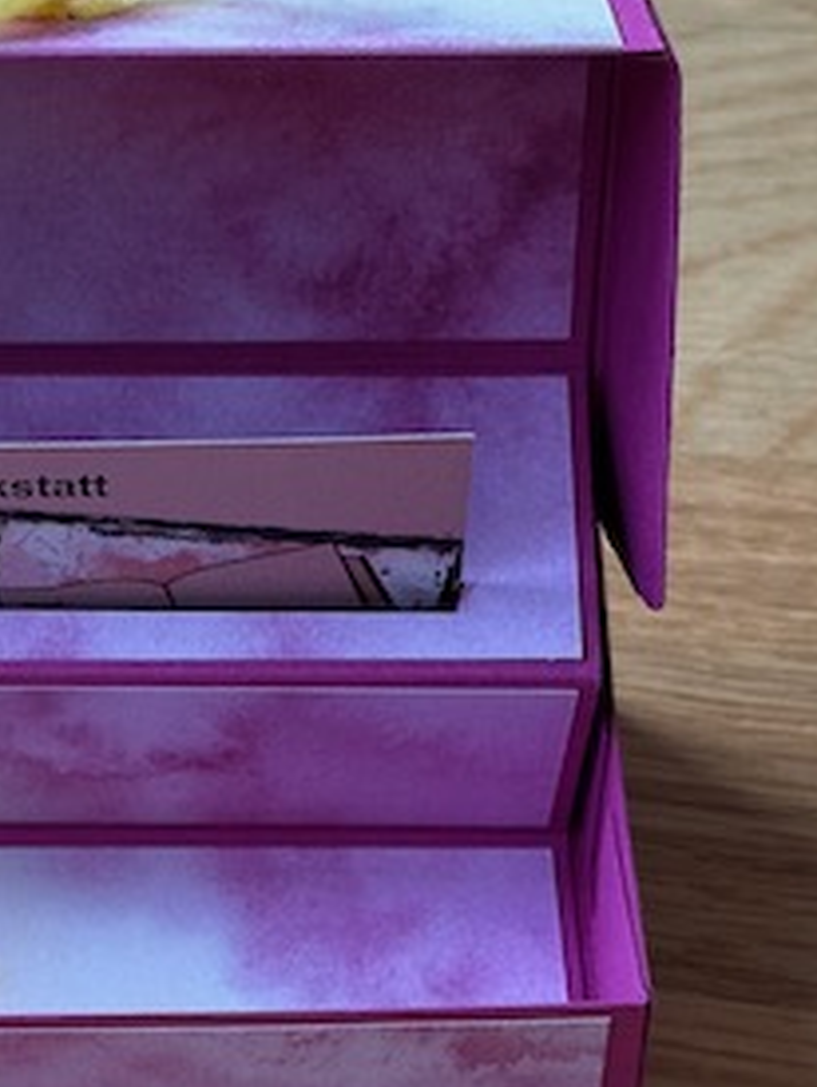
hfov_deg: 13.0
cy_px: 496
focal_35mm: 112
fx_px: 3519
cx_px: -99
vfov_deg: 17.6
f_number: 1.78
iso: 160
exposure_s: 1/60
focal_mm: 6.86
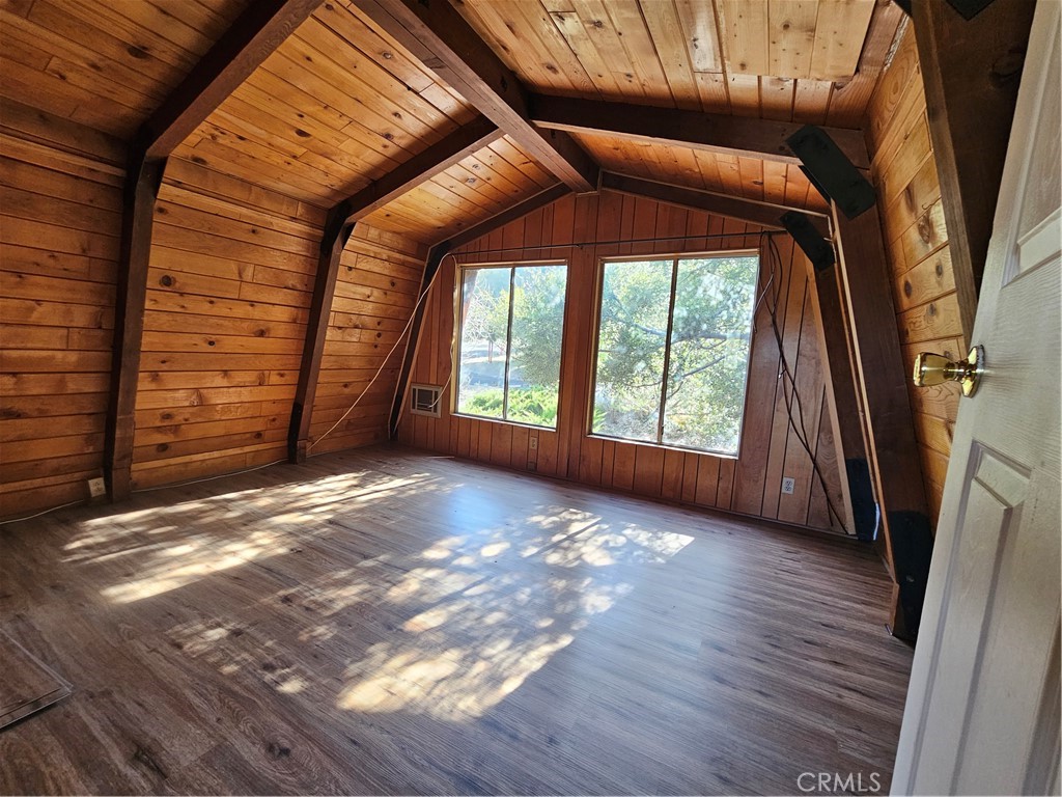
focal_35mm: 13
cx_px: 531
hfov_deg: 106.2
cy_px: 398
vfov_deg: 89.9
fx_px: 399
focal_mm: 2.2
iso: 160
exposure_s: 1/60
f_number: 2.2
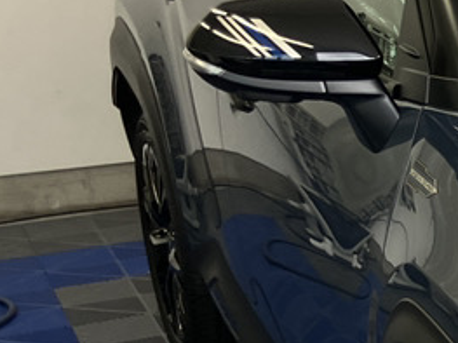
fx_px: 1693
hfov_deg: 13.0
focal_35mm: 128
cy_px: 343
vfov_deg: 11.5
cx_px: 968
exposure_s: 1/120
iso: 40
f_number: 1.8
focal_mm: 3.99
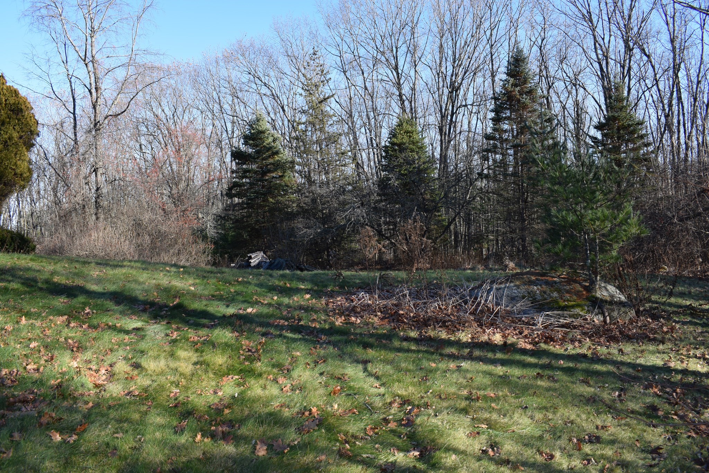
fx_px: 591
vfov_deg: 43.6
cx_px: 354
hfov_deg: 61.9
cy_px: 236
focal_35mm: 30
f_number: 8
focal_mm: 20
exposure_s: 1/100
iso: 100
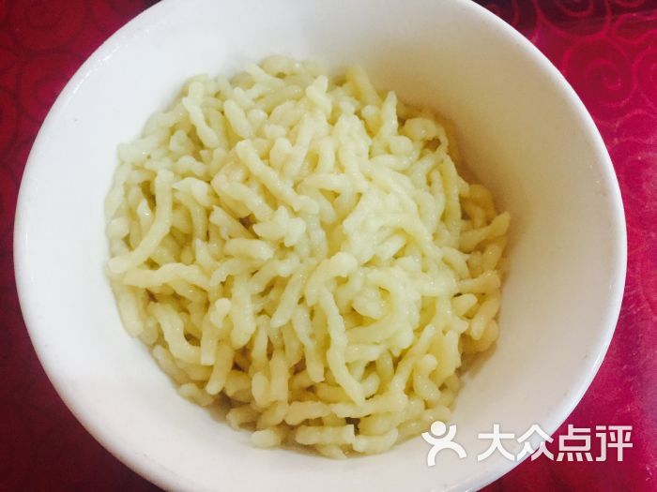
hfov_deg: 61.7
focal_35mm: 29
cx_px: 328
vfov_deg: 48.2
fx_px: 550
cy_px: 246
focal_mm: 4.15
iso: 250
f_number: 2.2
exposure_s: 1/33
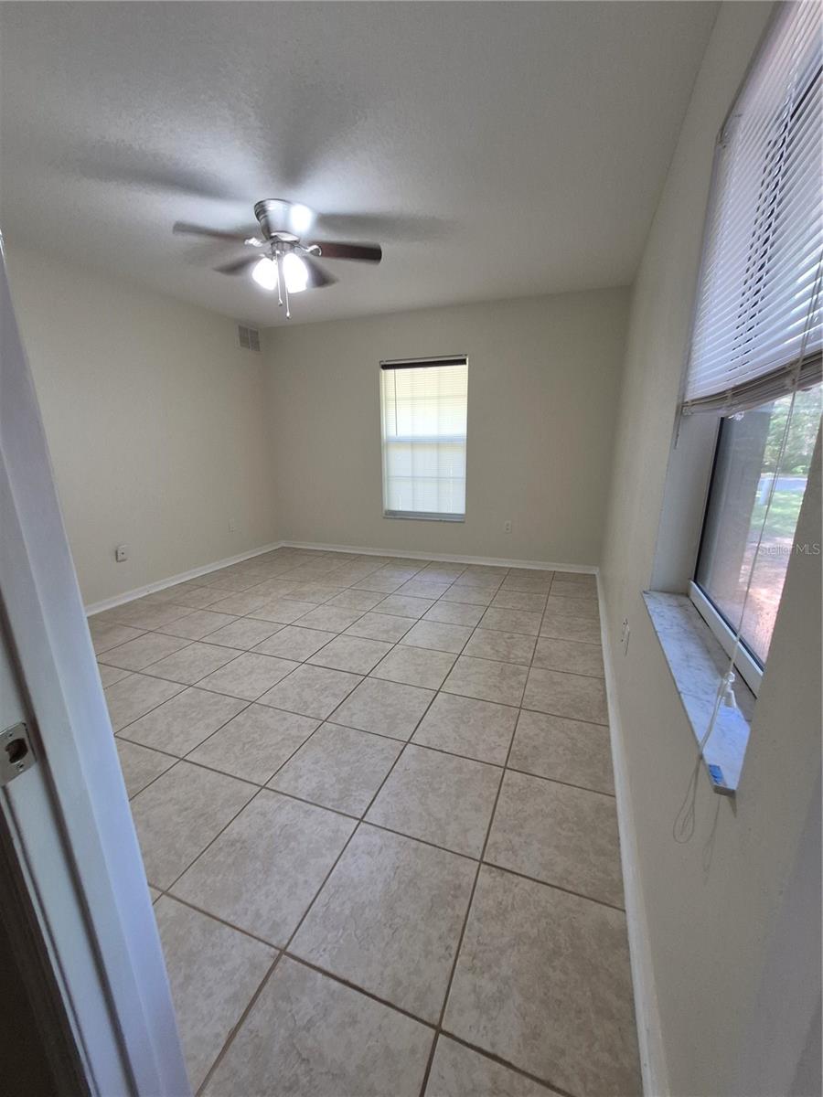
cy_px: 548
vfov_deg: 106.2
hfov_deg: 89.9
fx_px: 412
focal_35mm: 13
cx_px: 412
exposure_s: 1/60
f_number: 2.2
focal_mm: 1.74
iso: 200
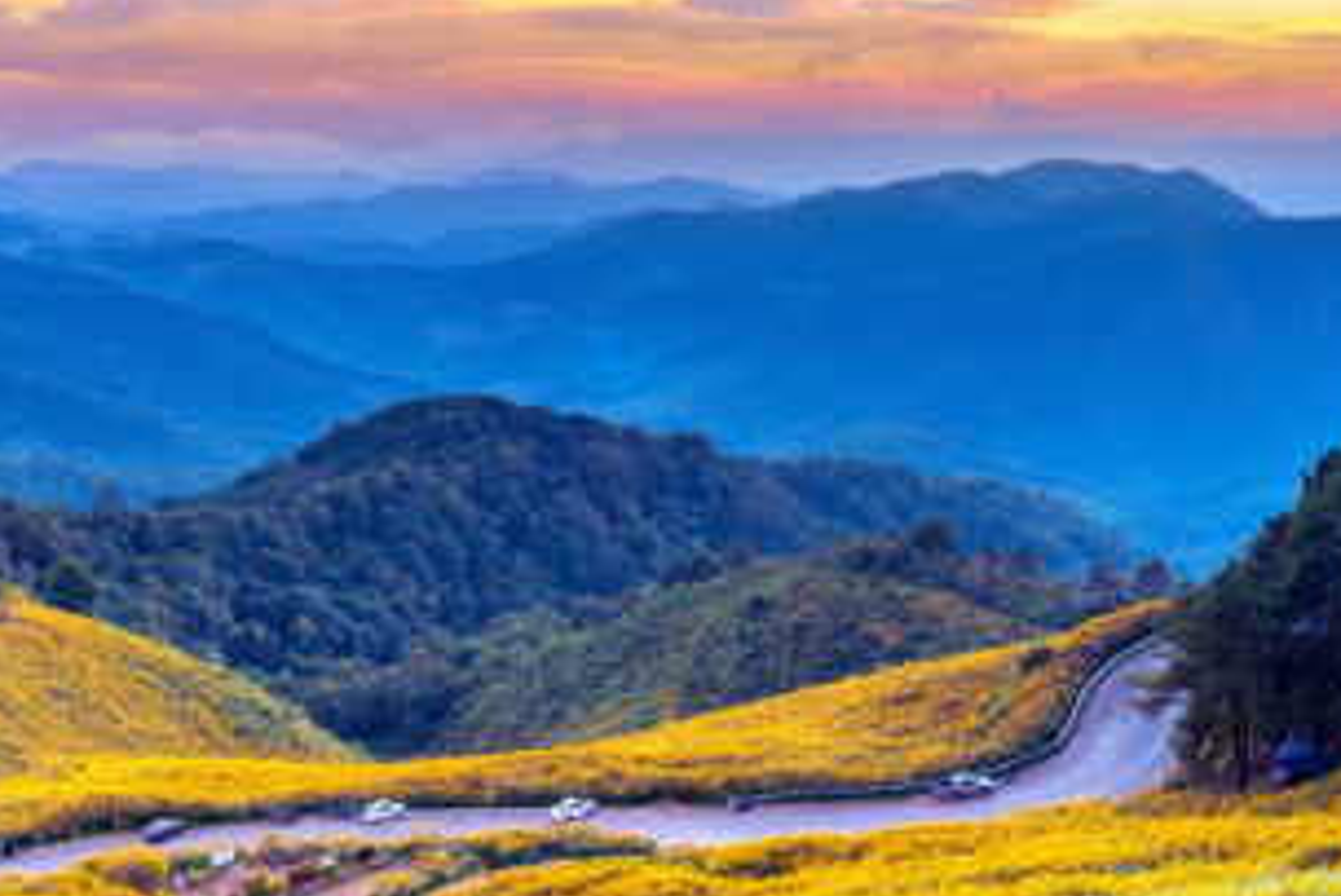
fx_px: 1975
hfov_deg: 37.0
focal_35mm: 53
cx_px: 410
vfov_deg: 25.5
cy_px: 441
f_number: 8
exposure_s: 1/8
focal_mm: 21
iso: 100
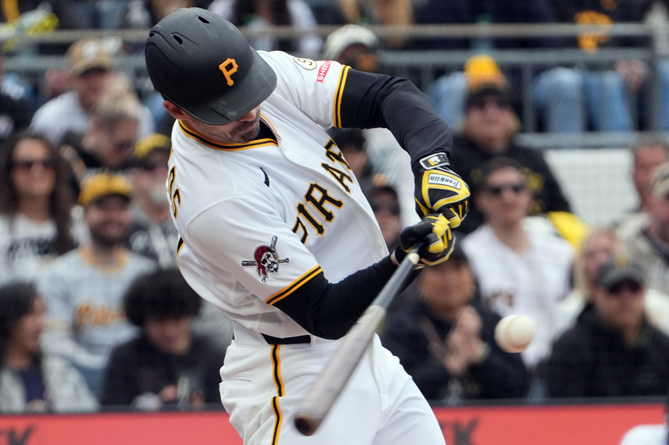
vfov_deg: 3.9
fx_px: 6539
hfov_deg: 5.9
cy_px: 222
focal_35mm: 352
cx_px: 334
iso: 800
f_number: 5.6
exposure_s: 1/2000
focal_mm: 352
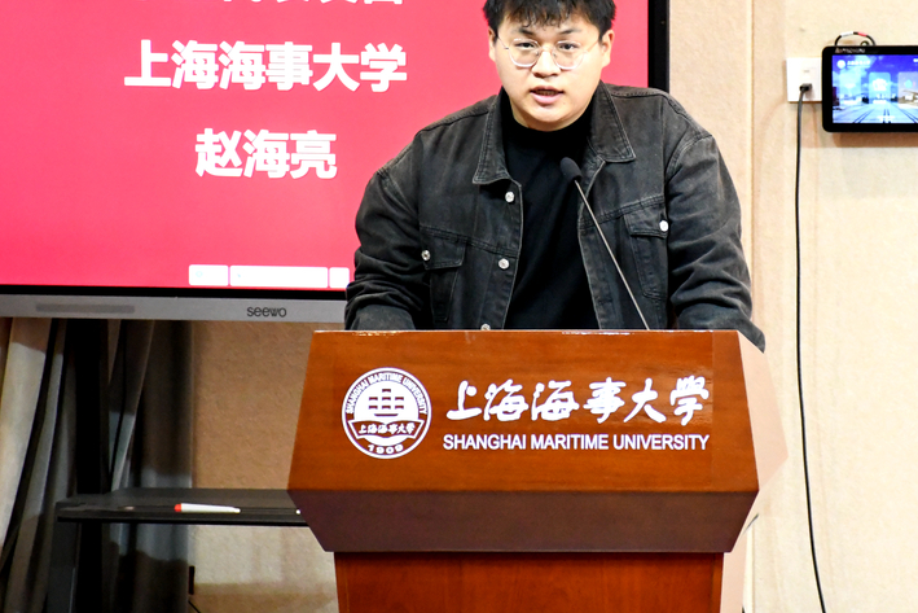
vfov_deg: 7.7
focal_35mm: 179
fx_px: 4565
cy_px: 198
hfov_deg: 11.5
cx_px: 575
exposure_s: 1/125
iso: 8000
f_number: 5.3
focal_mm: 85
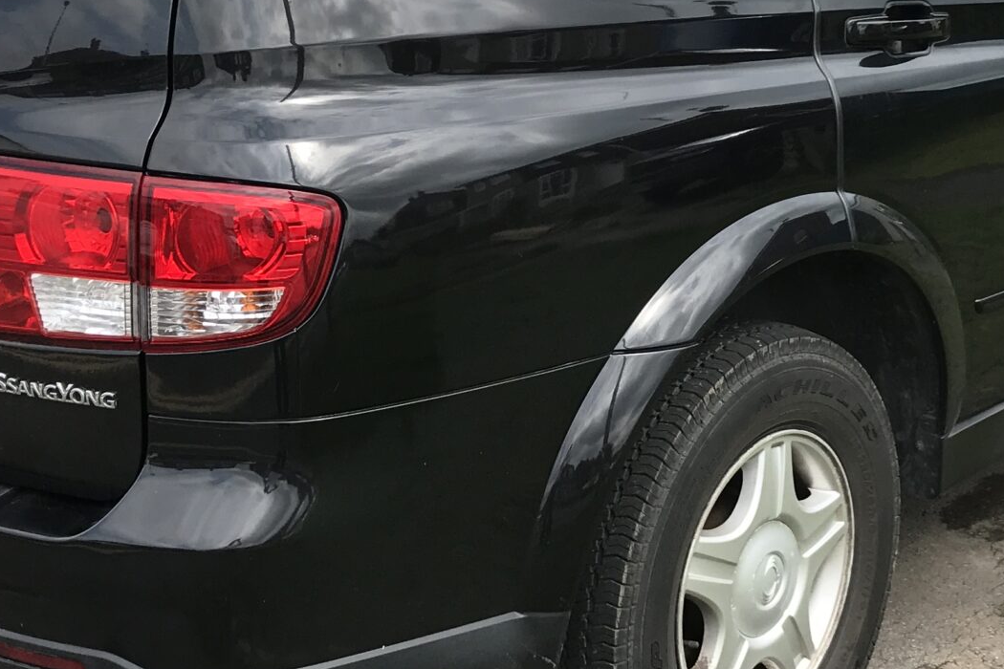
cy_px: 173
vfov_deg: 19.1
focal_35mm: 71
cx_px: 663
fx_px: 1980
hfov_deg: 28.3
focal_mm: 3.99
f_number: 1.8
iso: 20
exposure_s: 1/1140
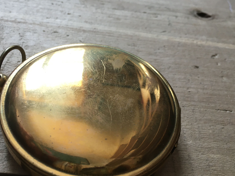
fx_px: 272
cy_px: 96
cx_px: 113
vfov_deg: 35.9
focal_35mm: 40
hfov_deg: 46.8
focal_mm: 4.15
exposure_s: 1/33
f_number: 2.2
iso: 50
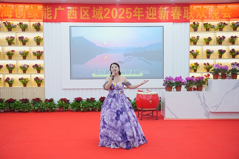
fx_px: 266
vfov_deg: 33.4
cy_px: 80
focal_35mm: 40
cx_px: 120
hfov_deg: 48.5
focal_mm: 40
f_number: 2.8
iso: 2000
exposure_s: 1/250
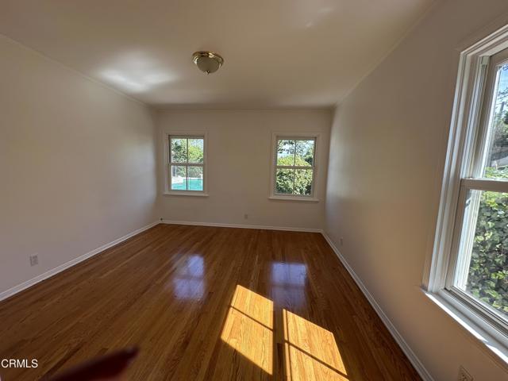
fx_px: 205
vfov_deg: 85.7
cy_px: 190
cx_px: 254
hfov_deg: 102.1
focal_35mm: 14
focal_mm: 2.22
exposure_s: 1/115
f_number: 2.2
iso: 40
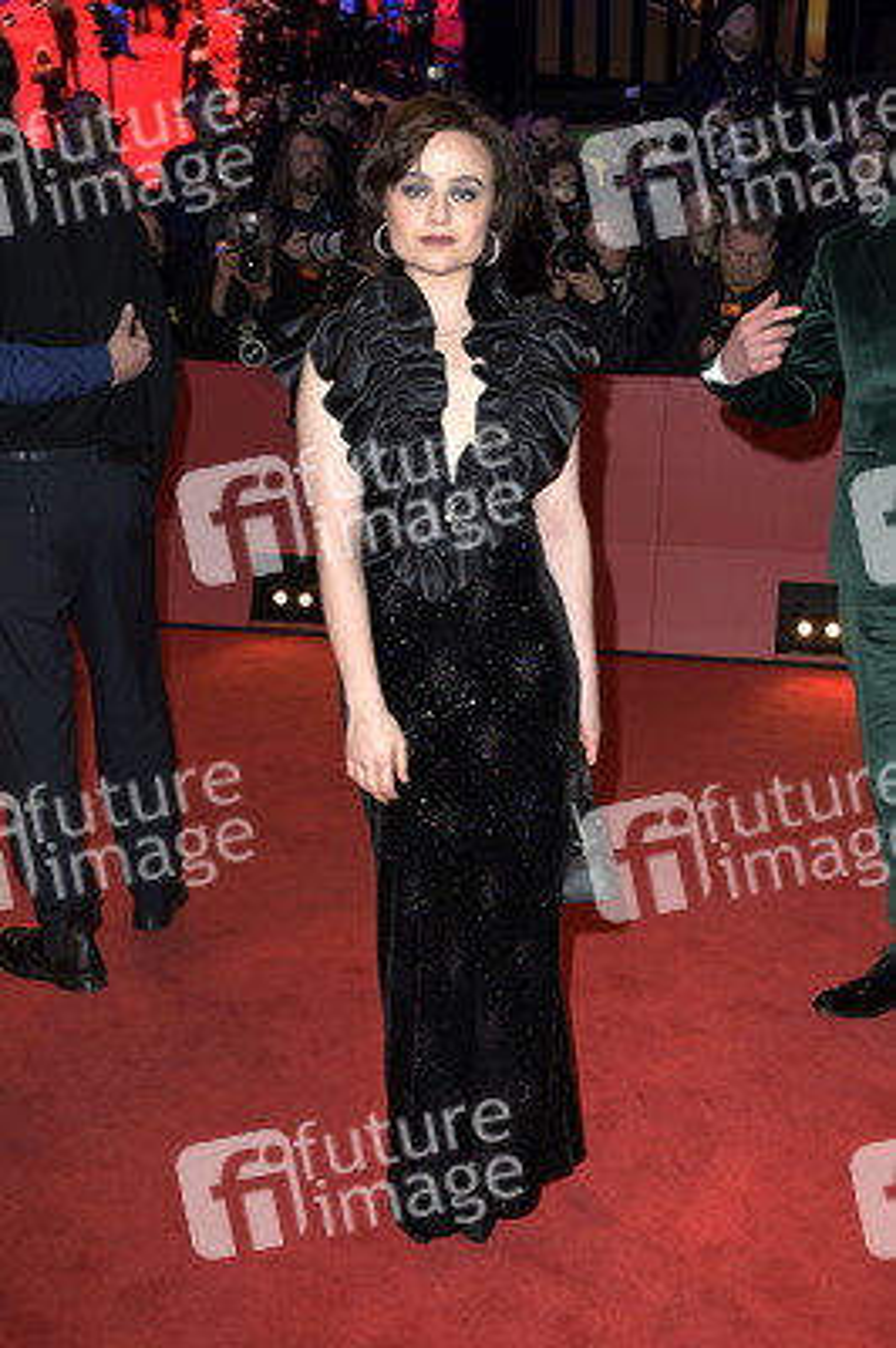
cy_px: 674
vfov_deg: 48.5
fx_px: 1496
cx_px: 448
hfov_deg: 33.3
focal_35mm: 40
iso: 800
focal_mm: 40
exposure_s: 1/250
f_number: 5
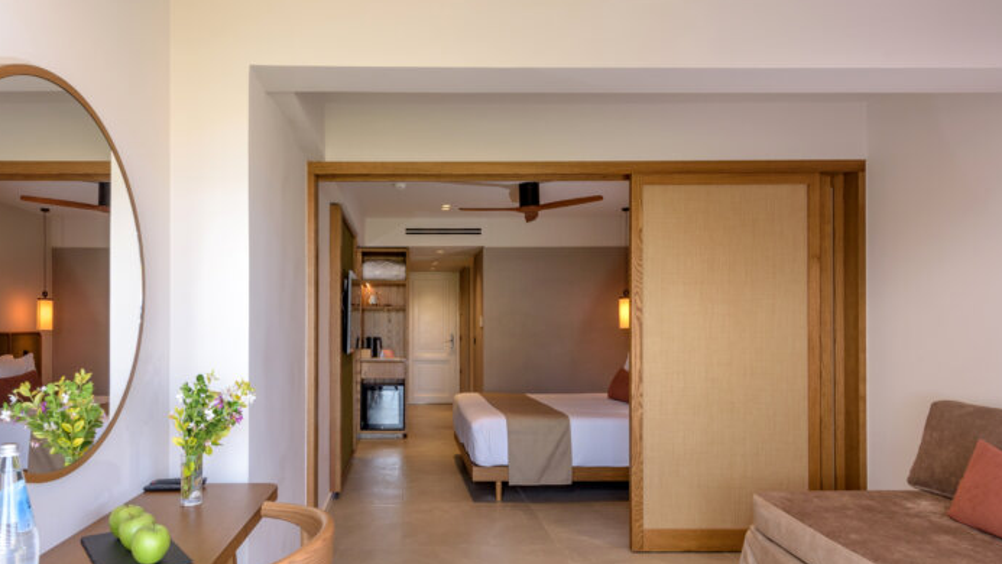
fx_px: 611
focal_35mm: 23
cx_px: 464
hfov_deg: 78.6
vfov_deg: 48.7
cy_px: 377
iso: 400
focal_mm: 19
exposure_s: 1/25
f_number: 8
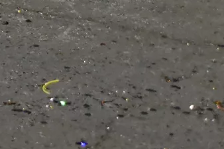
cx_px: -284
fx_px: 1163
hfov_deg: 9.9
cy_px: -127
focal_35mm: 187
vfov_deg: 7.1
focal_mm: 26
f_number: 4
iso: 6400
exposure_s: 1/60
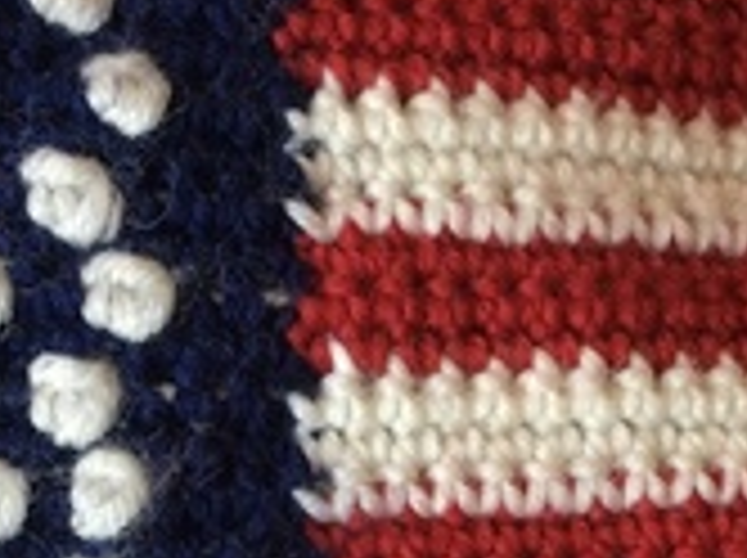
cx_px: 495
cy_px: 824
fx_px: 2263
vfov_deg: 13.3
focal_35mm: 105
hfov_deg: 18.7
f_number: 2.2
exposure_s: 1/33
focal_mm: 4.15
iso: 64
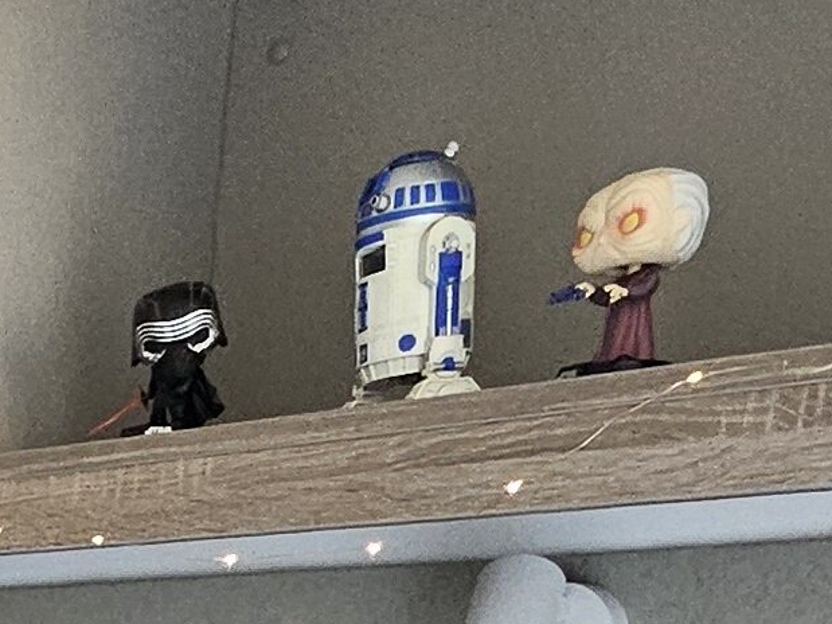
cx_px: -461
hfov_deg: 19.8
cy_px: 1300
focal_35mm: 84
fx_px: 2019
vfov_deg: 14.3
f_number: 2.2
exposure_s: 1/50
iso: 200
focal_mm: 1.7
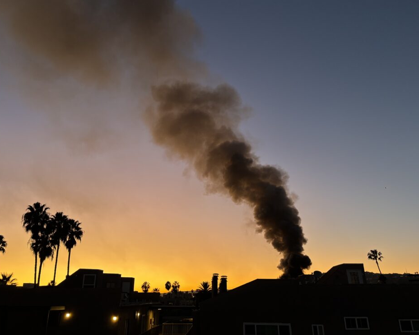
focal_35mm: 28
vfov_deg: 51.5
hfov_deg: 62.2
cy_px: 164
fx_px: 347
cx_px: 196
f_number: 1.6
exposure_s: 1/60
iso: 160
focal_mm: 5.96
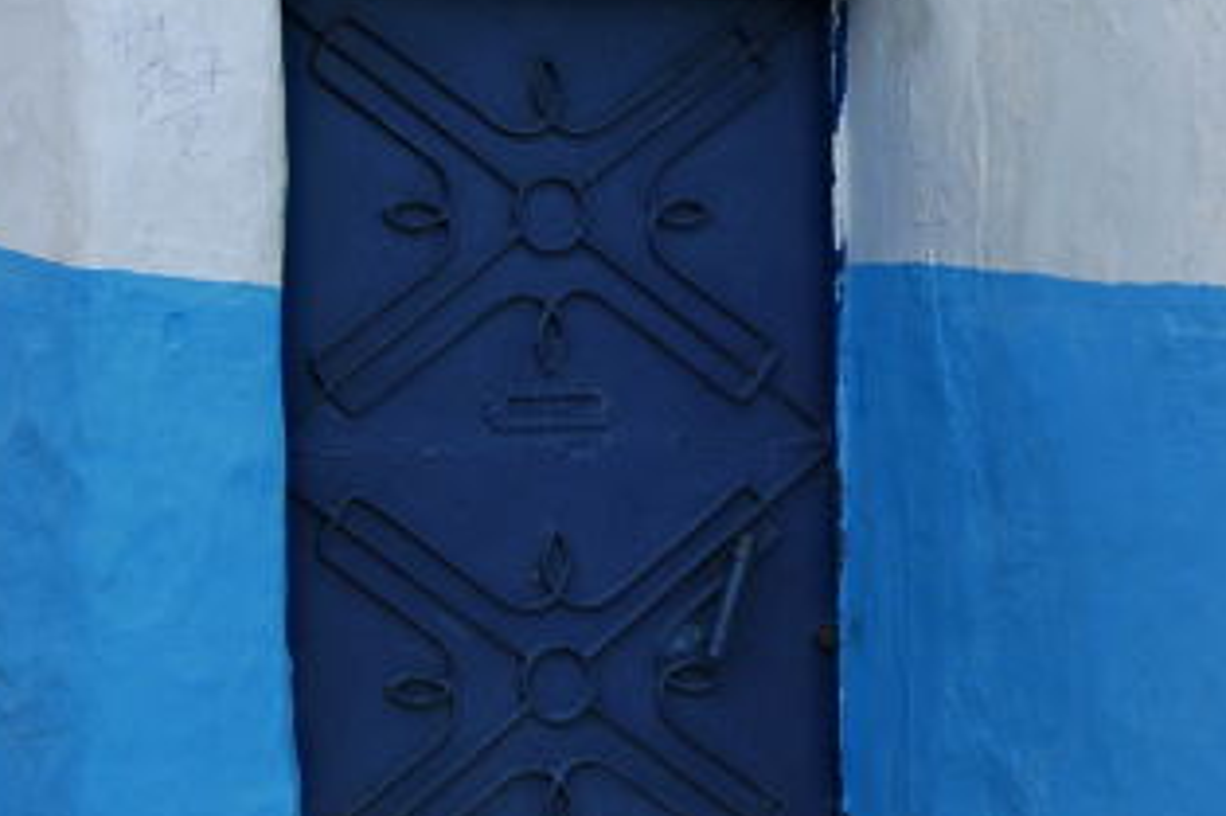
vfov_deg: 12.7
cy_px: 133
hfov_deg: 18.9
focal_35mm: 107
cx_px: 1007
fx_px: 3642
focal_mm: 28
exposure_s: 1/125
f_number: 8
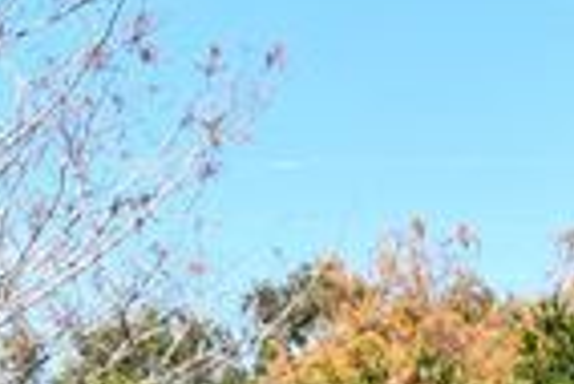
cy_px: 687
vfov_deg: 5.2
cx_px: 1192
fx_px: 4182
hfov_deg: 7.5
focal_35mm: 262
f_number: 8
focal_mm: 29
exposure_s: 1/250
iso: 125
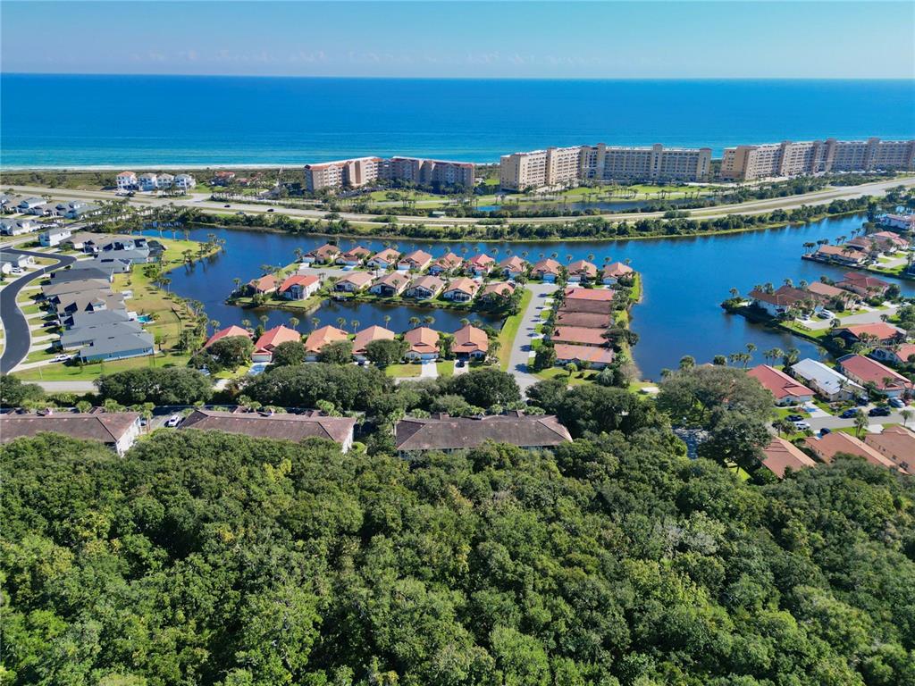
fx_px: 634
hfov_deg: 71.6
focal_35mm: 24
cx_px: 458
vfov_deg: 56.8
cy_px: 343
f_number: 1.7
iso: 110
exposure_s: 1/3000
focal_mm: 6.72
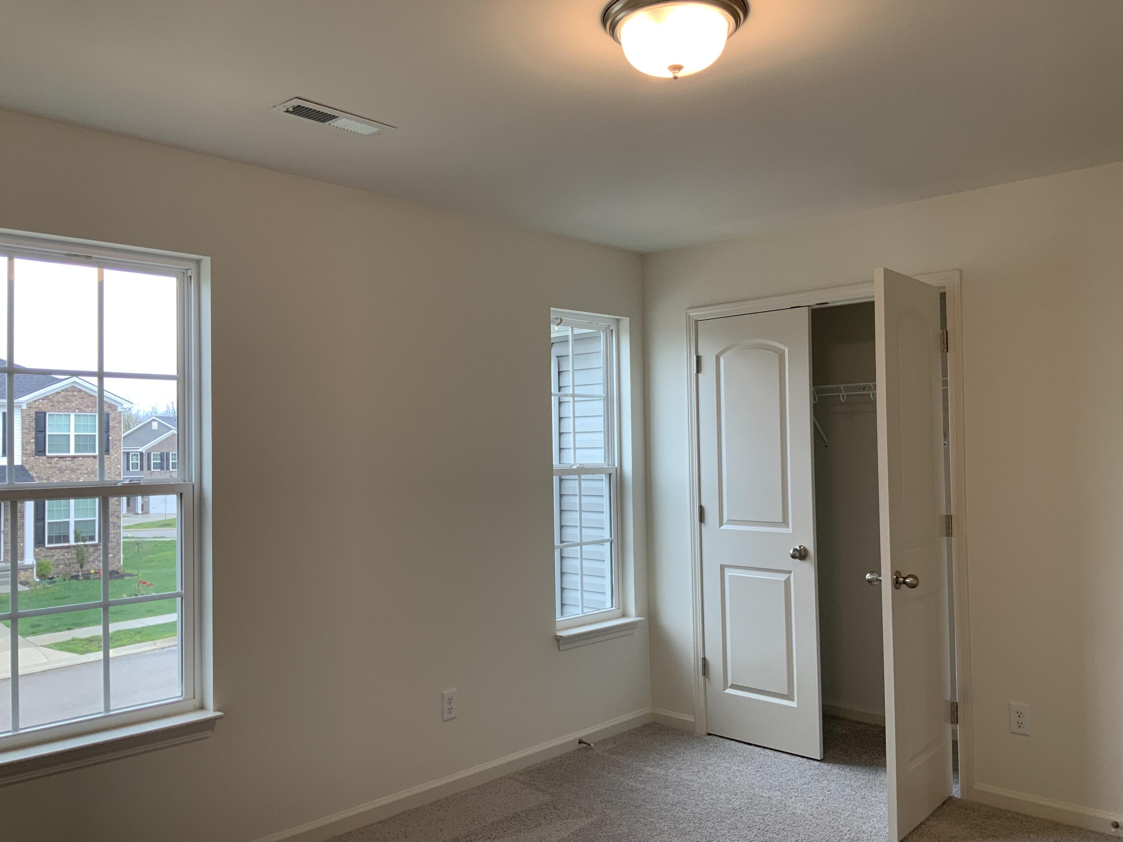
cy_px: 421
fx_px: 941
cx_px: 562
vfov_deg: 48.2
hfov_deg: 61.7
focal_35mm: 29
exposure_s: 1/120
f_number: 1.8
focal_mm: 3
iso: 64
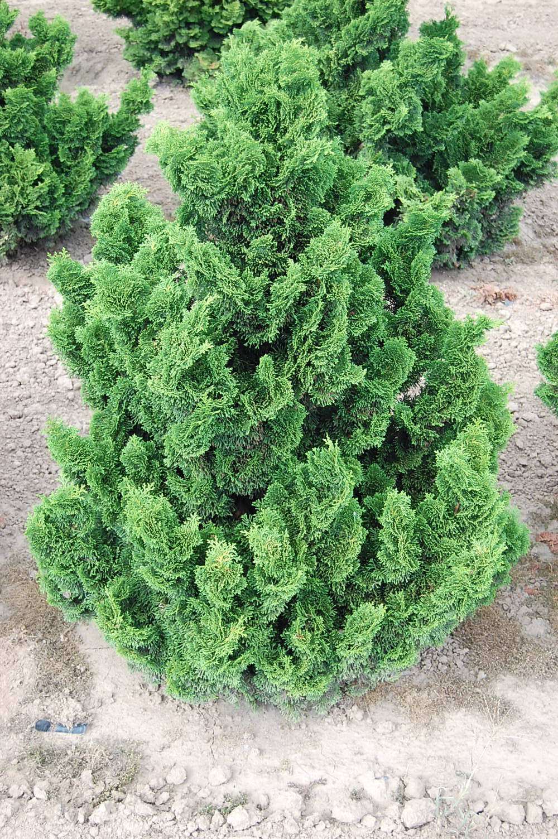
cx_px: 279
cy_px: 420
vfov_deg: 42.4
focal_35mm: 46
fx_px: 1083
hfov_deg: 28.9
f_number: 5
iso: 400
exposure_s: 1/100
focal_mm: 31
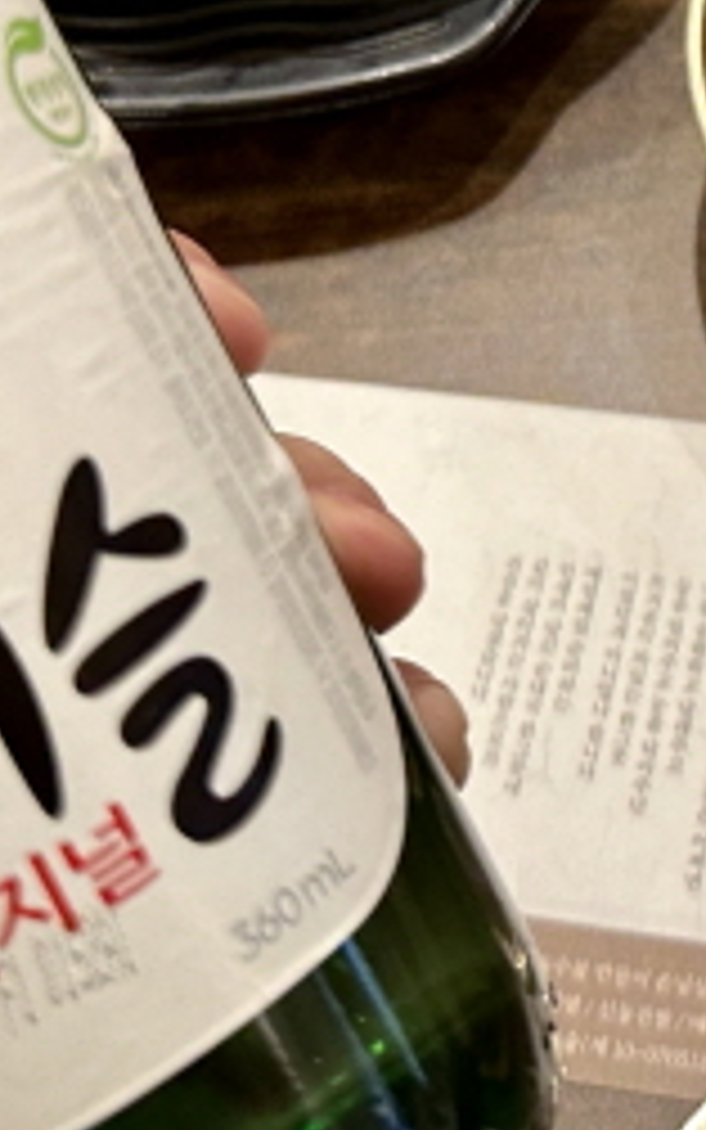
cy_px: -59
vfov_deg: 24.1
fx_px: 2492
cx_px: 904
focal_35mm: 81
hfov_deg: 15.4
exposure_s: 1/60
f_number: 1.78
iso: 320
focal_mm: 6.86
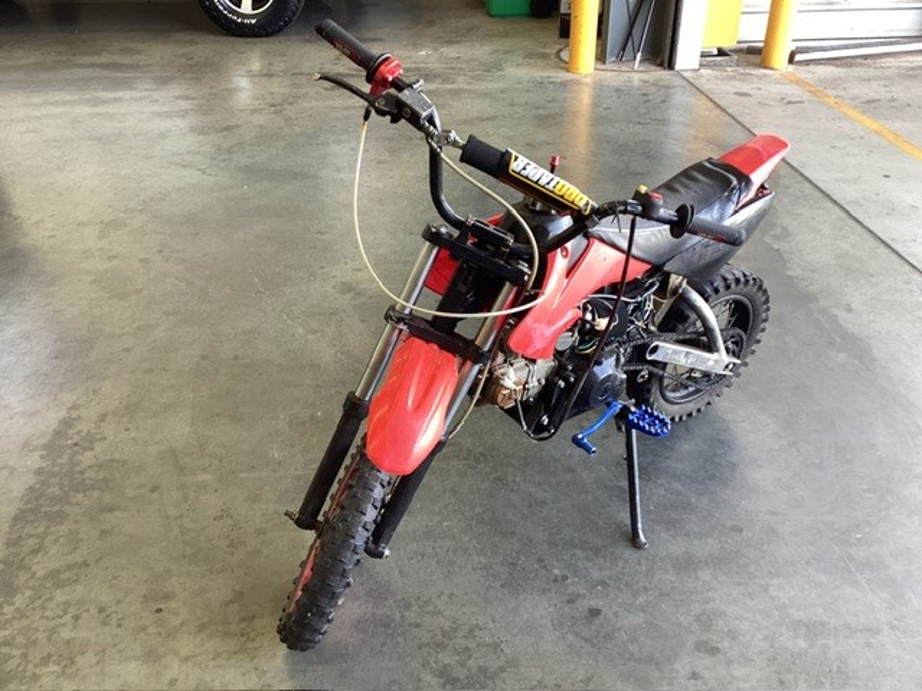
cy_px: 346
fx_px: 826
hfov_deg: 58.4
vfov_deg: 45.4
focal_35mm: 31
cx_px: 461
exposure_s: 1/60
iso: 50
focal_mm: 3.3
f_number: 2.4
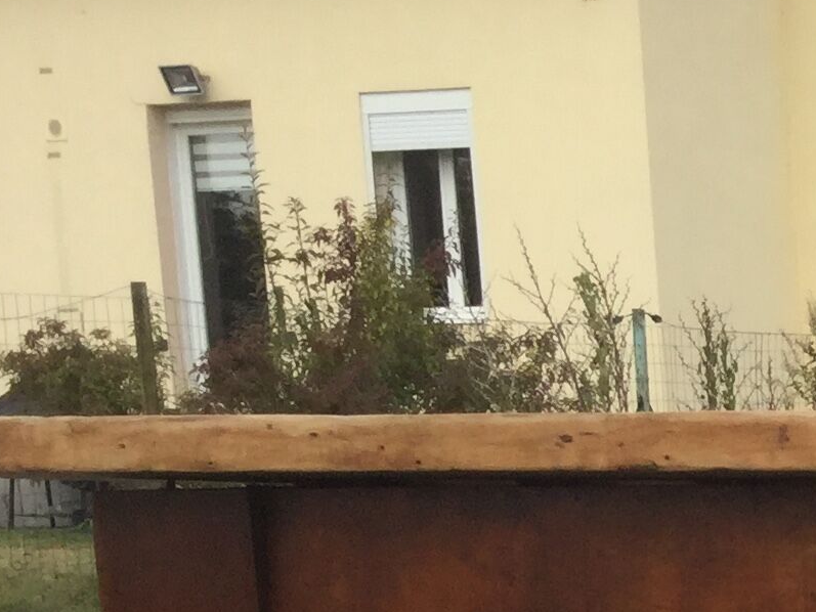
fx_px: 2994
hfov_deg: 13.6
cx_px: 1549
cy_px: 959
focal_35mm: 127
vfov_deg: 11.2
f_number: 2.4
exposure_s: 1/754
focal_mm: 3.3
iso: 25
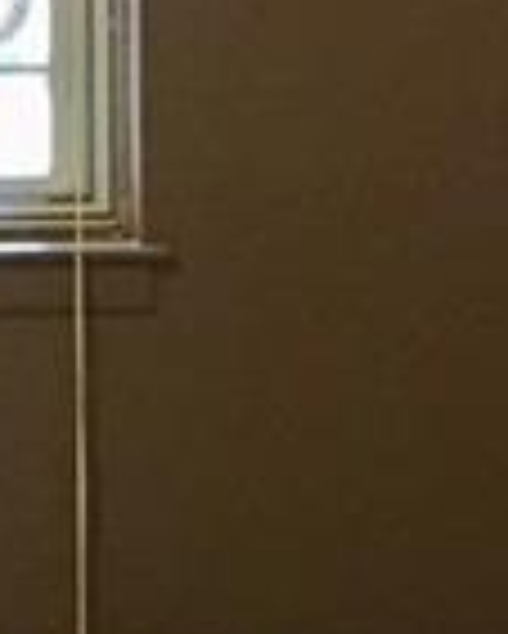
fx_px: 3849
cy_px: 333
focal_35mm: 205
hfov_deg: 7.3
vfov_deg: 9.4
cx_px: -418
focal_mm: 4.15
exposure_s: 1/20
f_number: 2.2
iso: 200
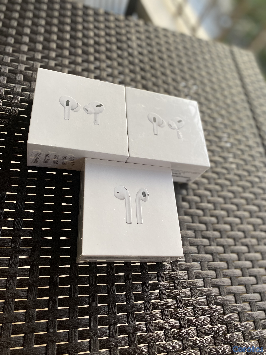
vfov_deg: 67.3
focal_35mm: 26
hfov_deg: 53.1
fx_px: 266
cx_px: 133
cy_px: 178
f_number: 1.8
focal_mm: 4.25
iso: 100
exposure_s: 1/121
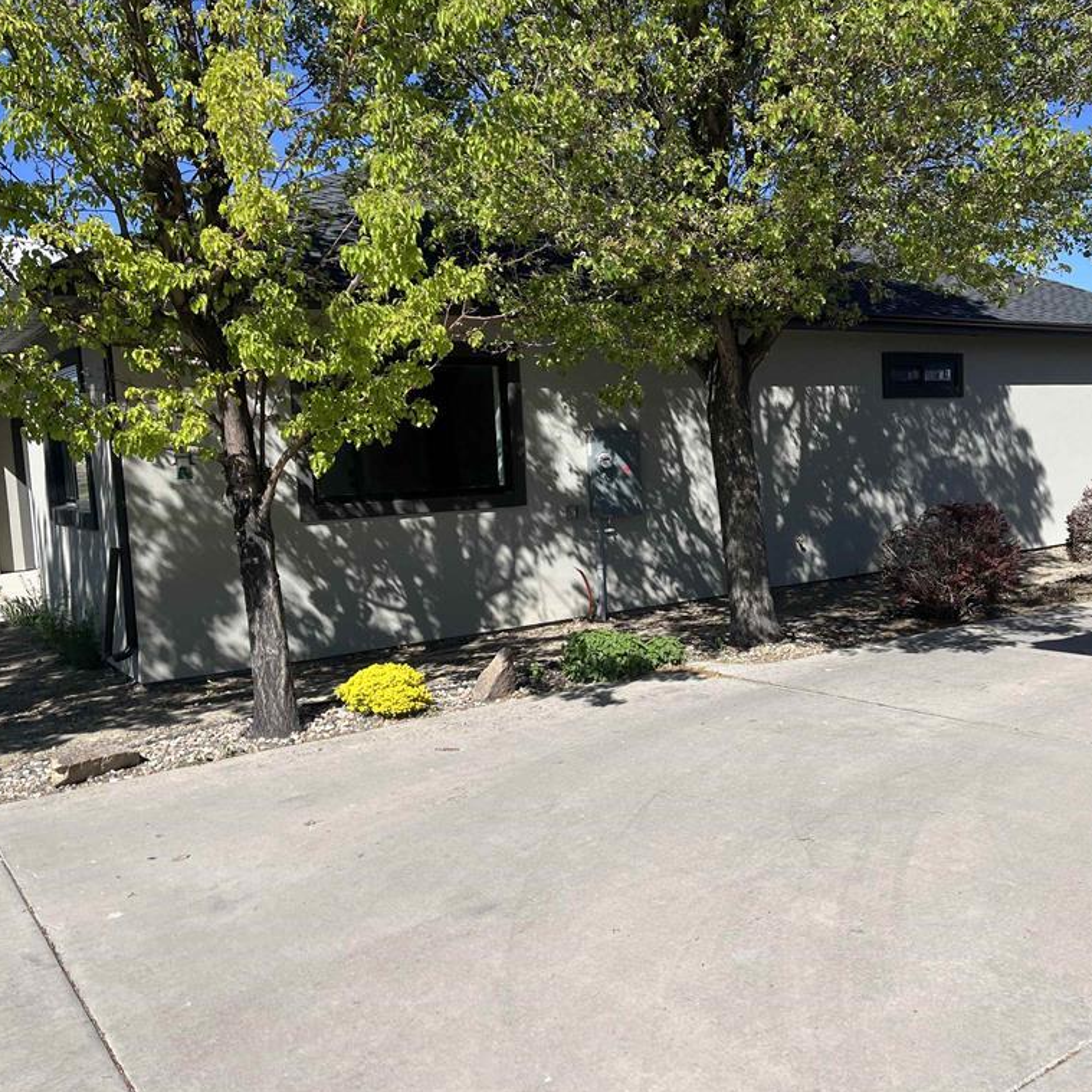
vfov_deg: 52.5
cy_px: 545
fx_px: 1106
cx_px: 676
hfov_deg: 52.0
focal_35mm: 31
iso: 50
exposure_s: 1/3413
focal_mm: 5.1
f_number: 1.6
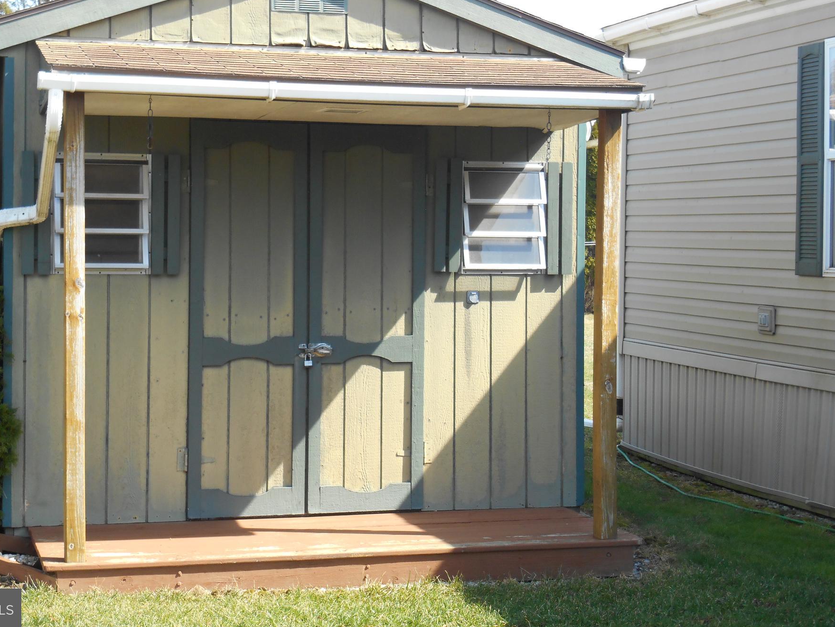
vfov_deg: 20.7
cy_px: 263
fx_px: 1713
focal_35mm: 71
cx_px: 389
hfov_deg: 27.4
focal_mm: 10.9
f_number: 4.4
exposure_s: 1/250
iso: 160
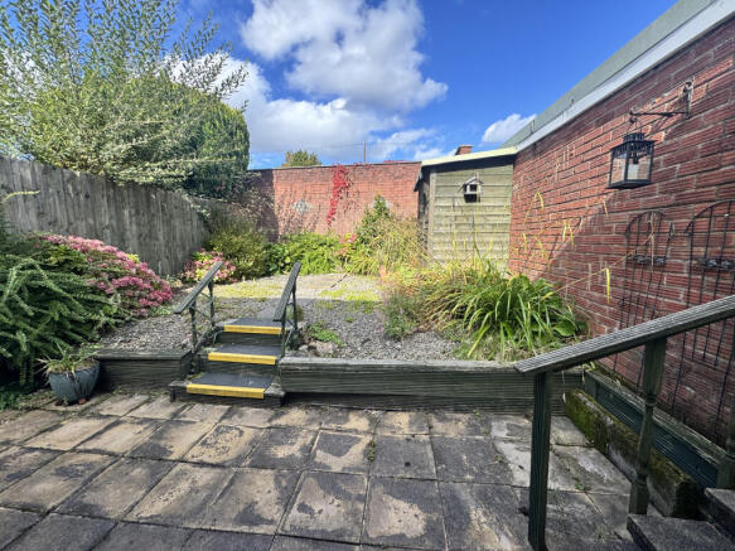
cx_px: 368
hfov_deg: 102.1
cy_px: 276
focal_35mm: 14
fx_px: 297
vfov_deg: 85.7
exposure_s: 1/625
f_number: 2.2
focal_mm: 2.22
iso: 40
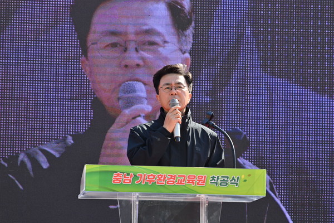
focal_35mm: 200
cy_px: 112
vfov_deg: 6.9
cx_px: 167
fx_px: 1855
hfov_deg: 10.3
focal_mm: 200
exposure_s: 1/320
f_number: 6.3
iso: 100
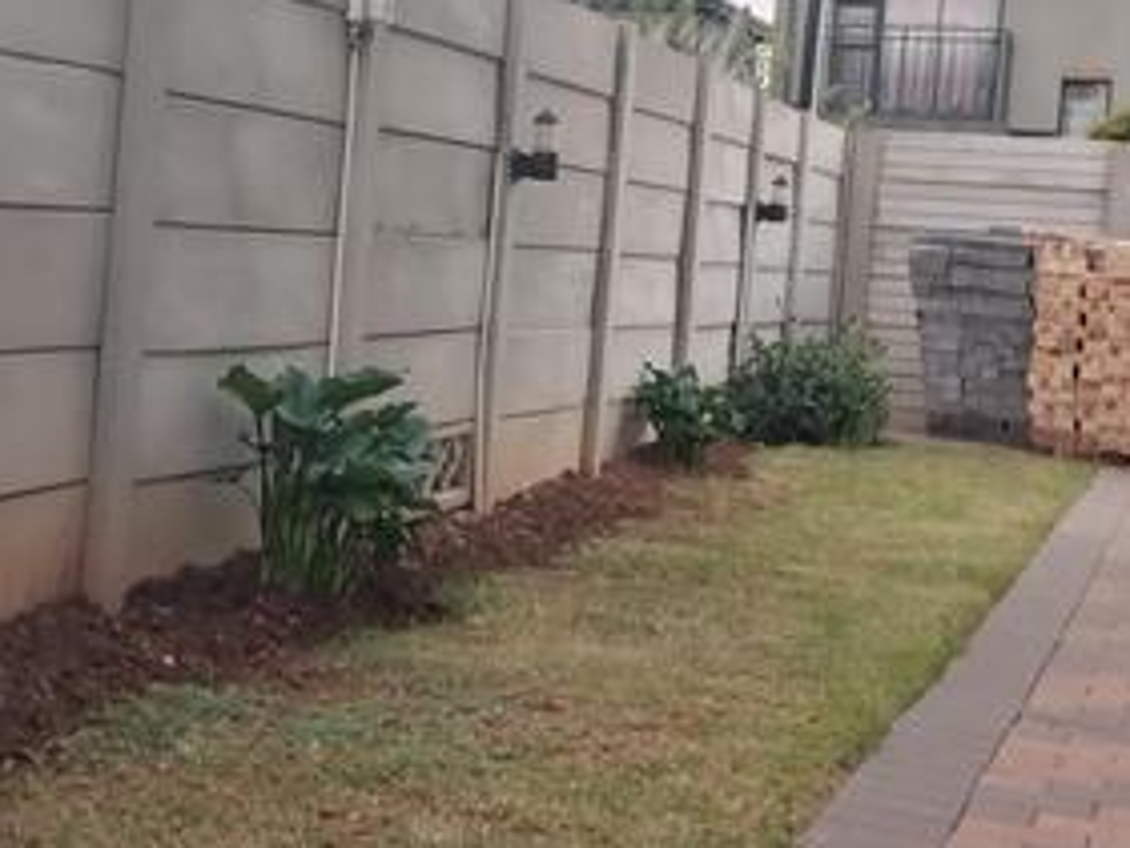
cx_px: 56
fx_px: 2417
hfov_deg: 25.3
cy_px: 297
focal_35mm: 74
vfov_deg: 19.9
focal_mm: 6.24
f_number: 1.8
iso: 482
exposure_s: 1/100
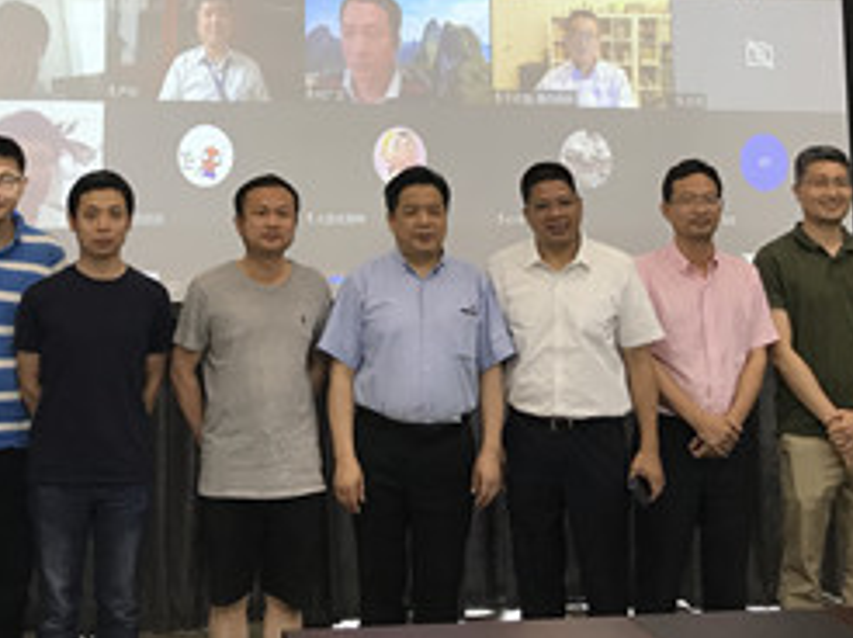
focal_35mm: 57
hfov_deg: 33.7
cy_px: 26
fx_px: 1403
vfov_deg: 24.6
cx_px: 326
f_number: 1.8
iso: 32
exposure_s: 1/33
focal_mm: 3.99
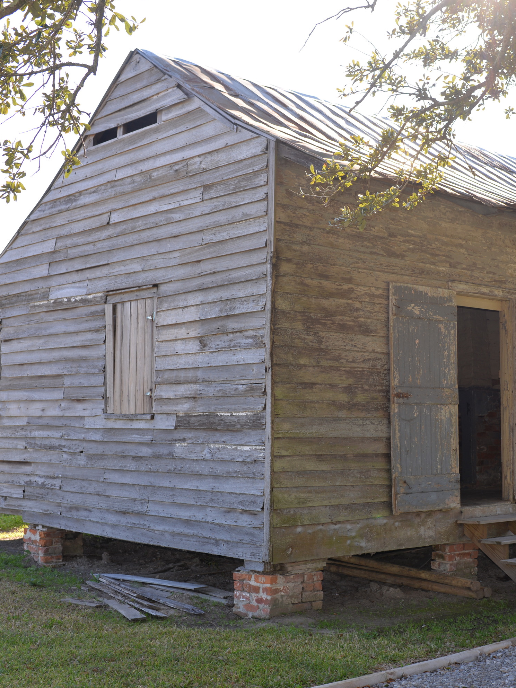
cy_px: 346
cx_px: 415
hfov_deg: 28.0
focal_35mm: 51
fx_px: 1014
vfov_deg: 37.5
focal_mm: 35
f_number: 4.5
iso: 100
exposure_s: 1/200
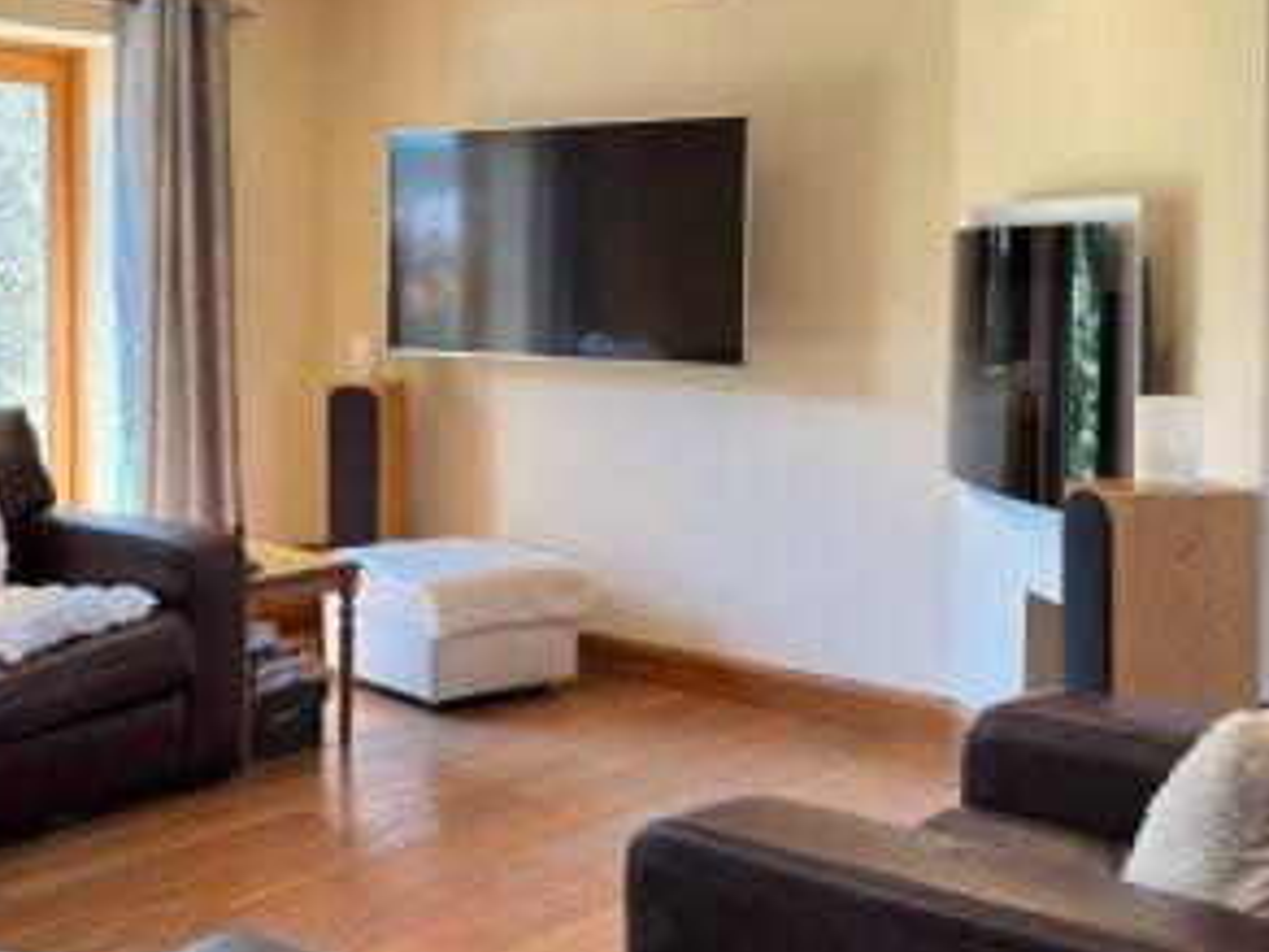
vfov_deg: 30.3
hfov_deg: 39.0
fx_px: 1760
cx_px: 385
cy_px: 441
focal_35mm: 48
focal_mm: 6.76
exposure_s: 1/100
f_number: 1.78
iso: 80
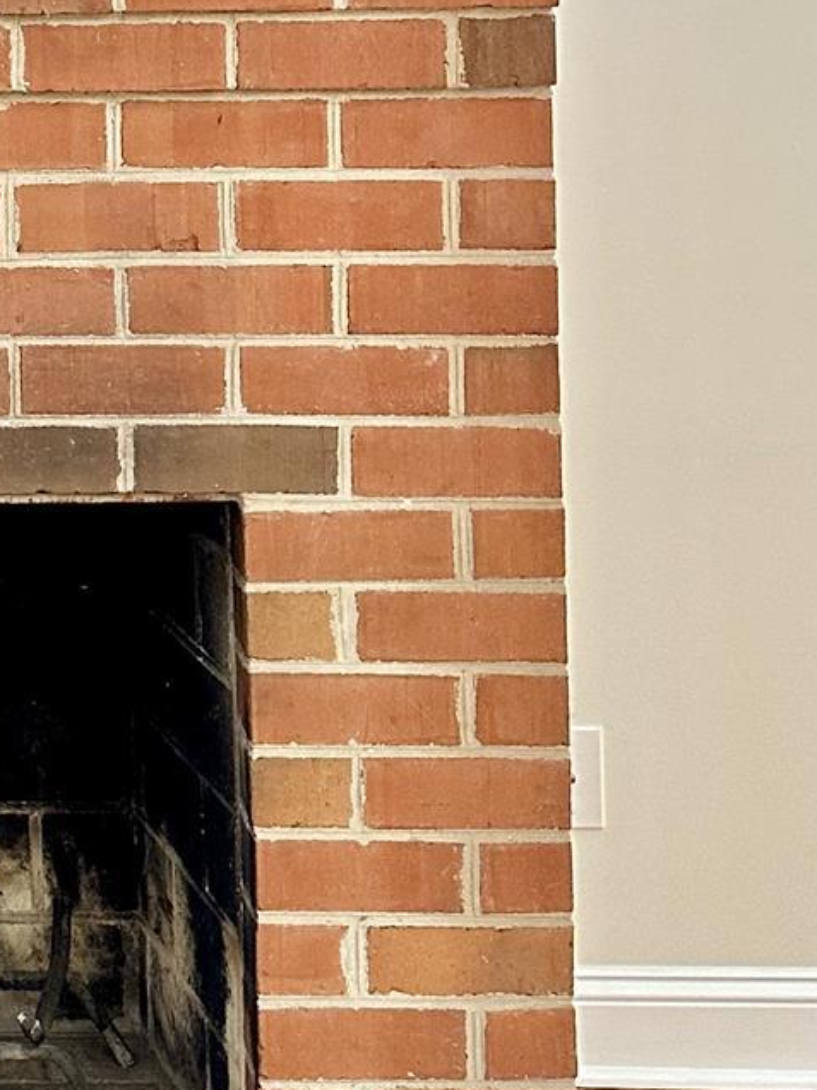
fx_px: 2738
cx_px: -346
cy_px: -91
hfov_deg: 15.8
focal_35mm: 87
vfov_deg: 21.4
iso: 250
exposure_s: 1/60
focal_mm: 6.86
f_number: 1.78
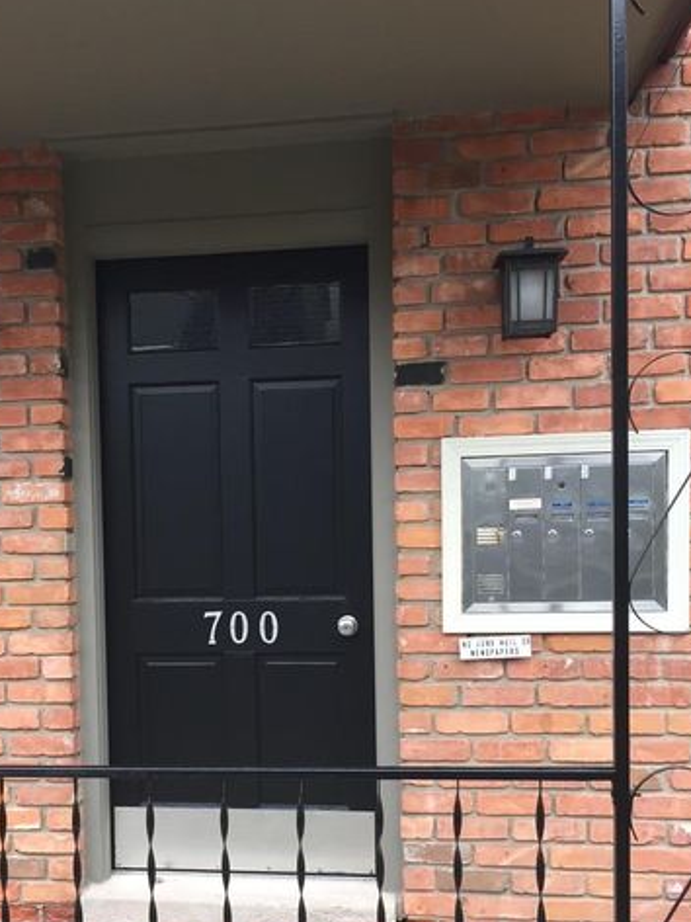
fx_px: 1091
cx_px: 240
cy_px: 595
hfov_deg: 34.9
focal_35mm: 41
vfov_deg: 45.3
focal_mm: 4.15
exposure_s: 1/40
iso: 32
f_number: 2.2
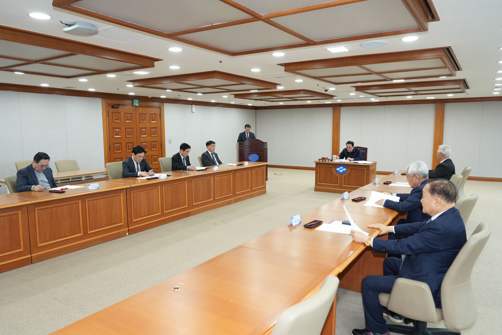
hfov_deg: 71.5
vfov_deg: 51.3
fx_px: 349
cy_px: 171
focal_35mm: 25
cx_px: 251
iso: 1250
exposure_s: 1/125
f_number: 5
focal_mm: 24
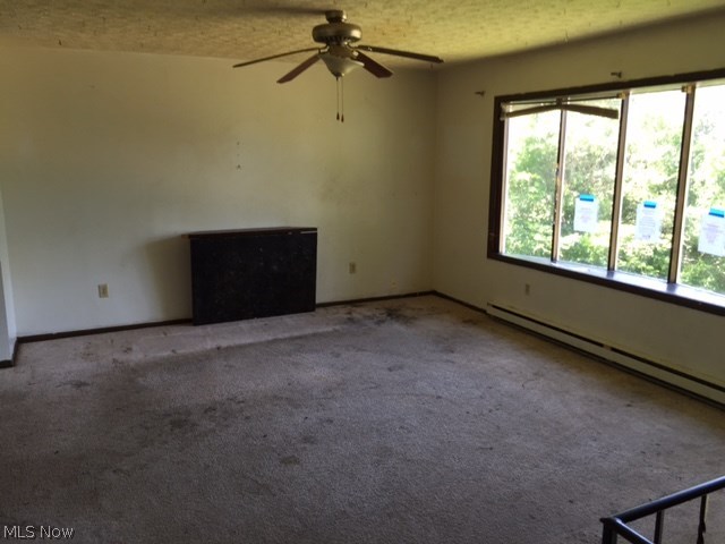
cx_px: 362
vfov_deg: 48.2
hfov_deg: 61.7
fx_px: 607
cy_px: 272
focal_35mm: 29
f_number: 2.2
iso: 32
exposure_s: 1/40
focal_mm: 4.15
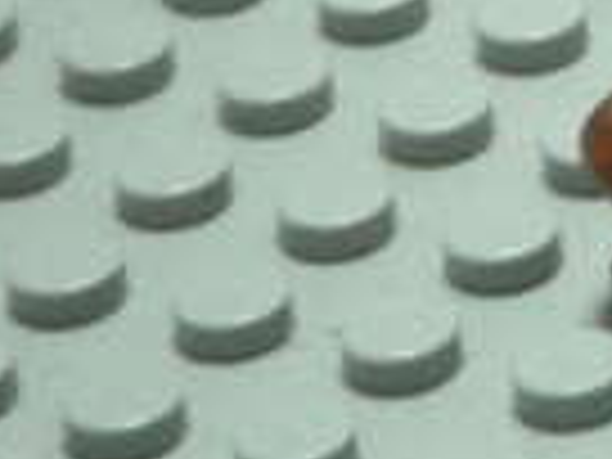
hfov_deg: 3.7
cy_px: -81
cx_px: 1242
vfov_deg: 2.8
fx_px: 9459
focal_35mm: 535
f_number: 4.2
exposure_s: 1/6
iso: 400
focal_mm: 18.9
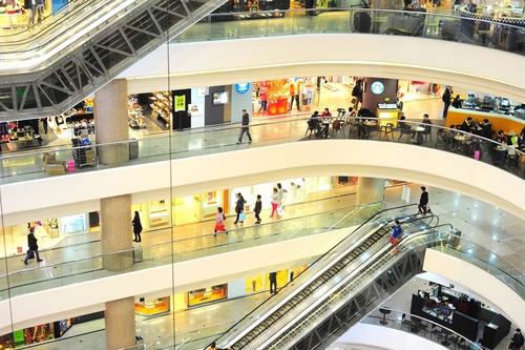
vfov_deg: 31.2
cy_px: 175
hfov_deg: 45.4
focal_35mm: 43
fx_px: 627
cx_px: 262
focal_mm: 43
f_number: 4
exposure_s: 1/60
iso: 640
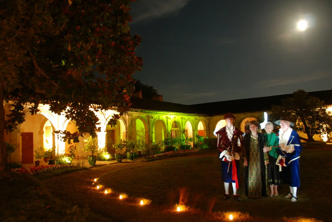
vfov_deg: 42.4
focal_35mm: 31
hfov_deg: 60.2
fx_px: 286
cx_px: 162
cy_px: 109
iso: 100
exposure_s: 15
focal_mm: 20
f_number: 3.5
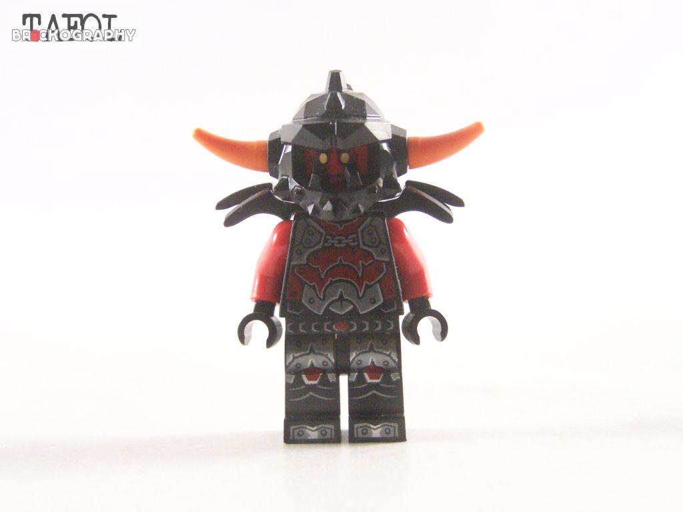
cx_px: 342
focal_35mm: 64
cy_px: 256
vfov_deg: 22.9
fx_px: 1263
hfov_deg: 30.3
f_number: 3.2
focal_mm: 10.7
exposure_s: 1/60
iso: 400
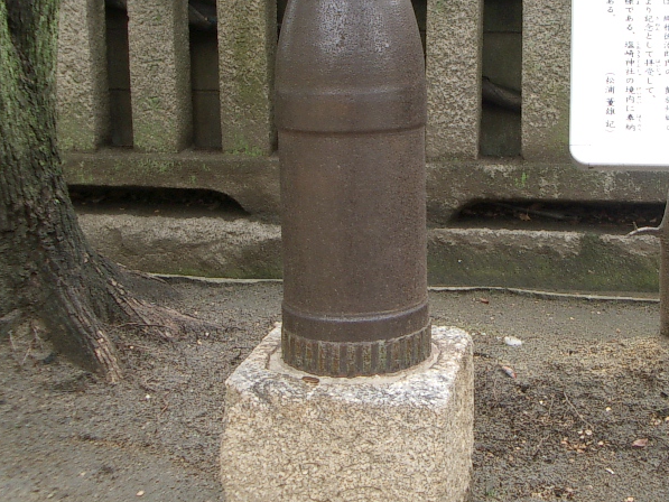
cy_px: 176
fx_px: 1160
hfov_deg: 31.9
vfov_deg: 24.3
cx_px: 440
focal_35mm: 60
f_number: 2.6
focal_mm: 5.8
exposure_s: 1/125
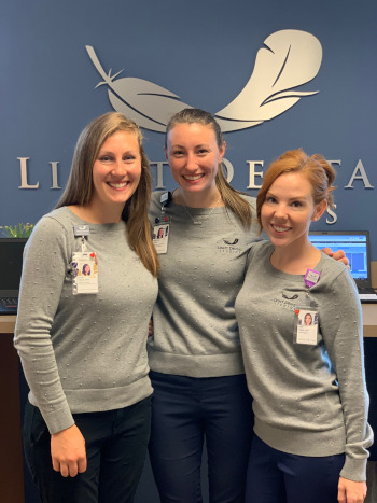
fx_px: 755
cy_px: 252
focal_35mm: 52
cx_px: 188
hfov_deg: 28.0
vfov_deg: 36.8
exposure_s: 1/60
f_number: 2.4
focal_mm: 6
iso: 160
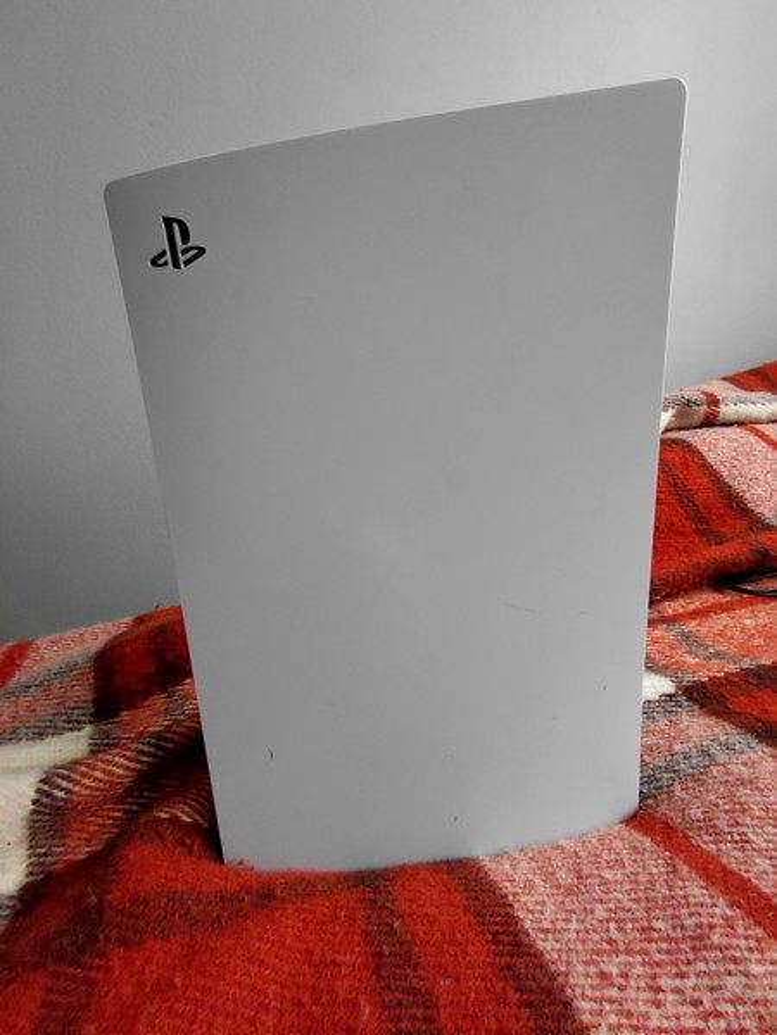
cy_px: 518
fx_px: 479
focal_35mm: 16
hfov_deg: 78.1
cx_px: 388
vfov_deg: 94.5
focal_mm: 1.64
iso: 100
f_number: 2.2
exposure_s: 1/60
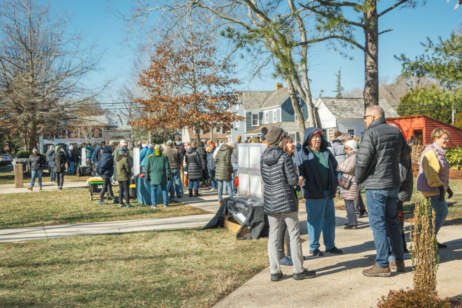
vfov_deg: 34.2
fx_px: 501
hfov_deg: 49.5
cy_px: 154
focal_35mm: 39
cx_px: 231
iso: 200
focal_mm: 26
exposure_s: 1/1600
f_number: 4.5
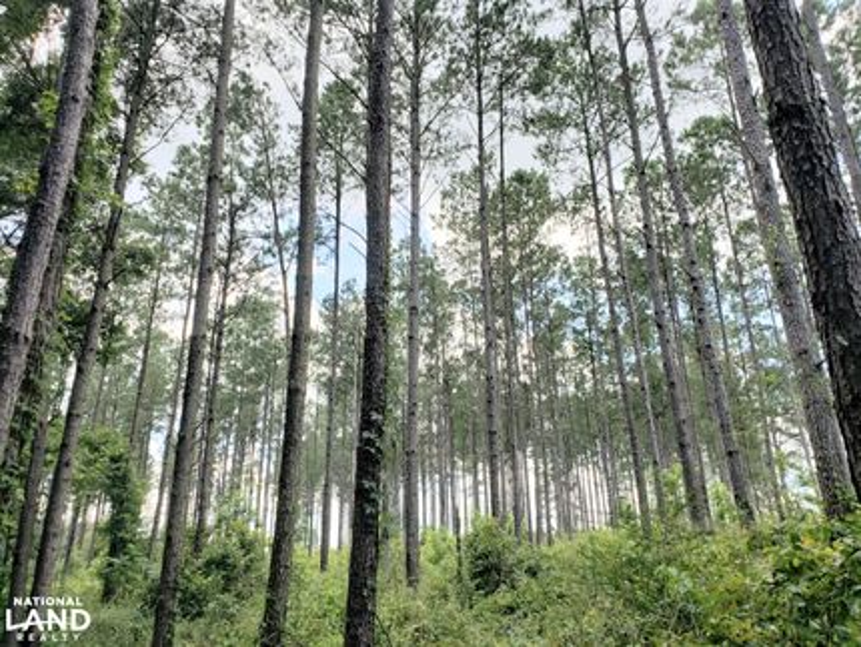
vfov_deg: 53.1
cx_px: 430
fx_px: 647
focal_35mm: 26
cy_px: 324
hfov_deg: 67.3
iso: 50
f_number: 2.4
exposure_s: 1/506
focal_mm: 4.3
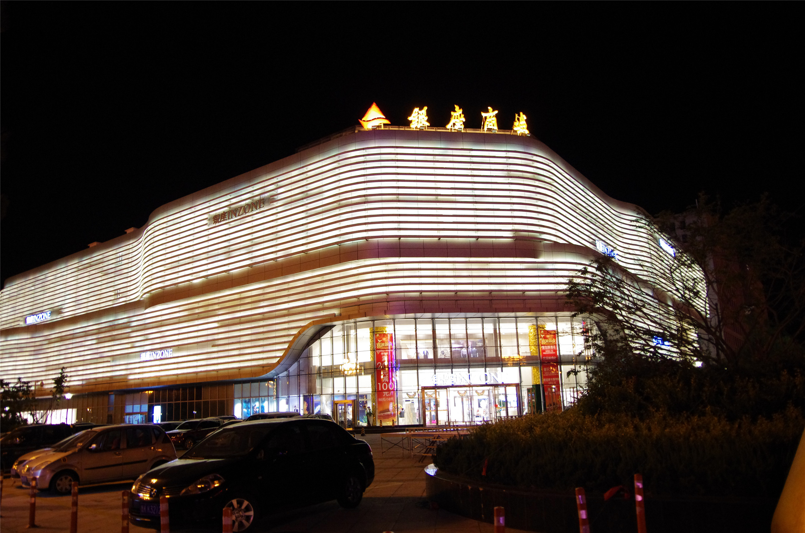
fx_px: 602
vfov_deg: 47.7
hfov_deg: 67.5
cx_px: 402
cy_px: 266
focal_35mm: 27
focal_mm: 18
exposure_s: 1/40
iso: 3200
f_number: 3.5
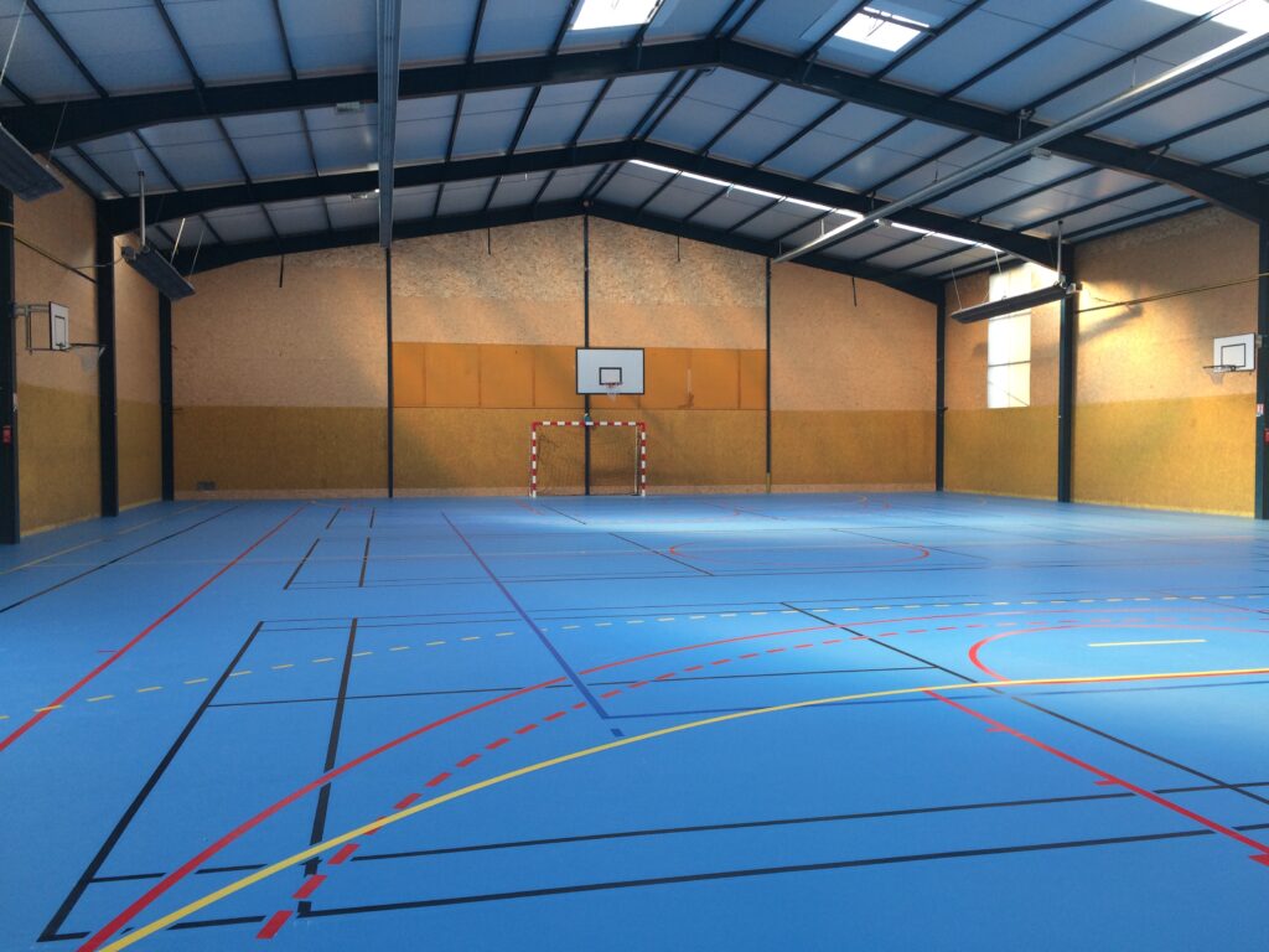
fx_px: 1063
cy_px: 476
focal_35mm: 29
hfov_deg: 61.7
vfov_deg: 48.2
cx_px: 634
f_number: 2.2
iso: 40
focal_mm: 4.15
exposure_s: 1/50
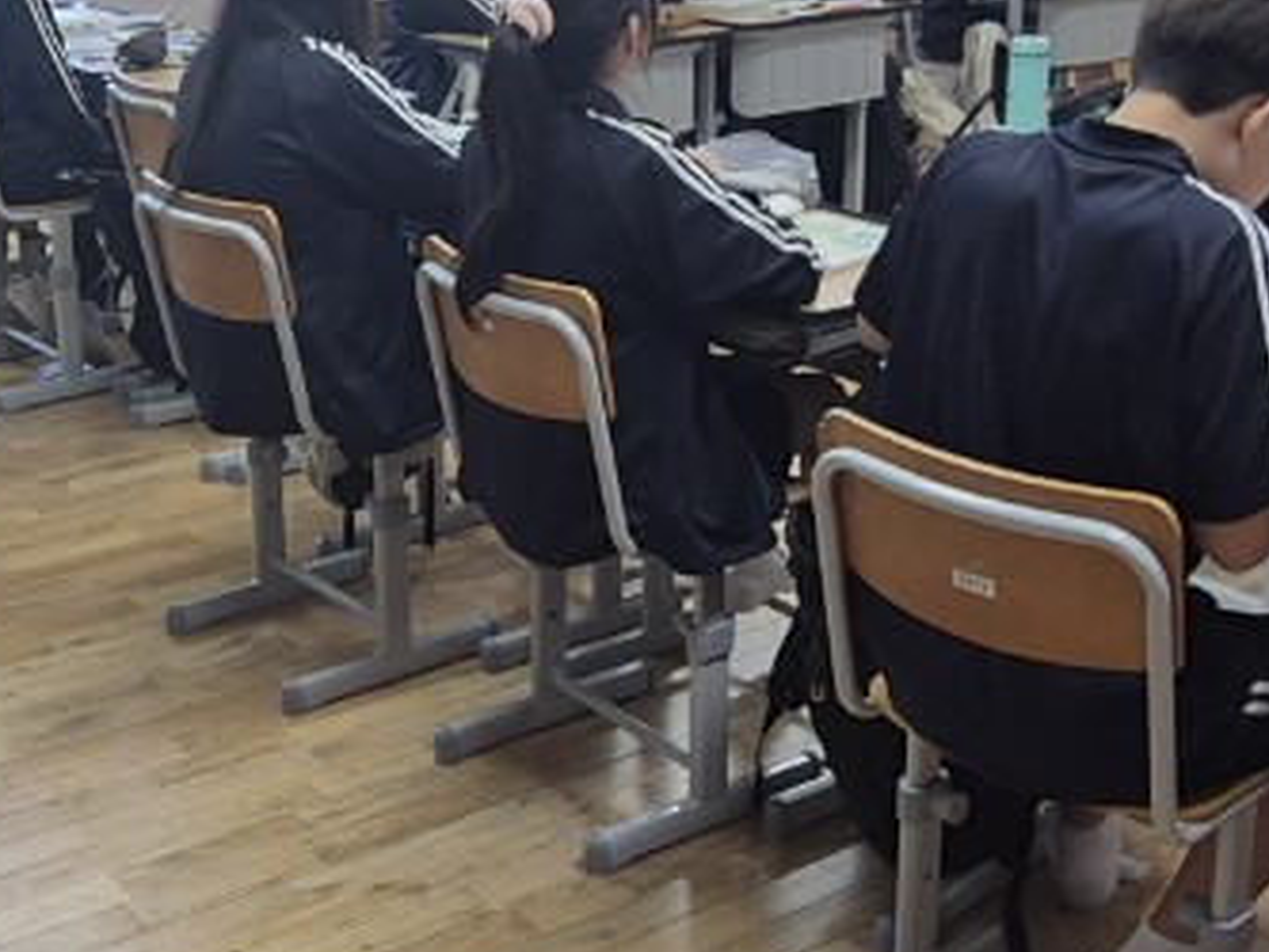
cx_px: 495
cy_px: 331
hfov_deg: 38.0
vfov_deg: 29.0
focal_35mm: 50
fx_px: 1834
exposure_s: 1/60.2
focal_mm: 2.2
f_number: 2.2
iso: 64
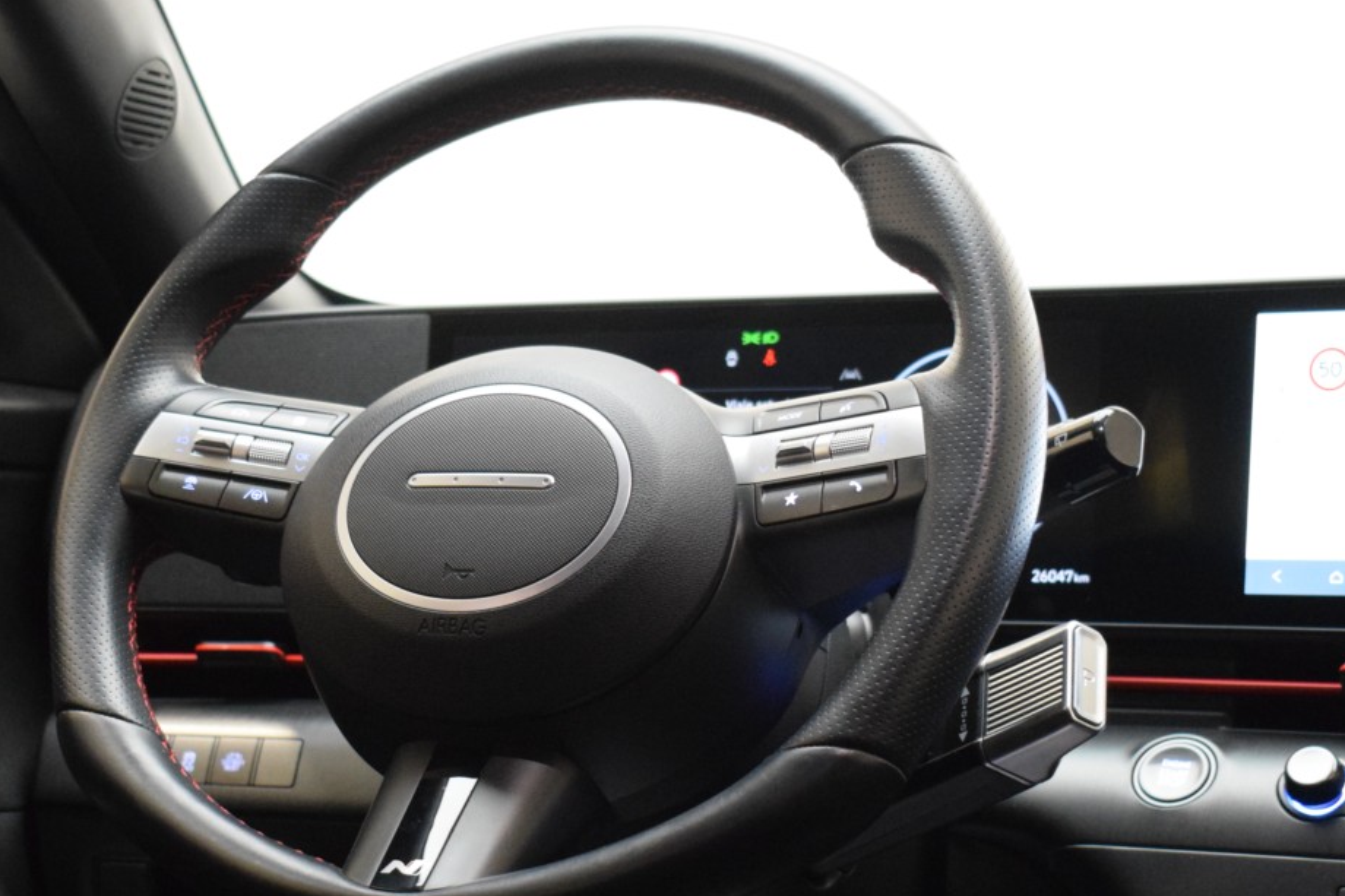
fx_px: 2832
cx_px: 532
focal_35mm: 76
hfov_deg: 26.7
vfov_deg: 17.9
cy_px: 601
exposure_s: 1/60
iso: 3600
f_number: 4.2
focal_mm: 31
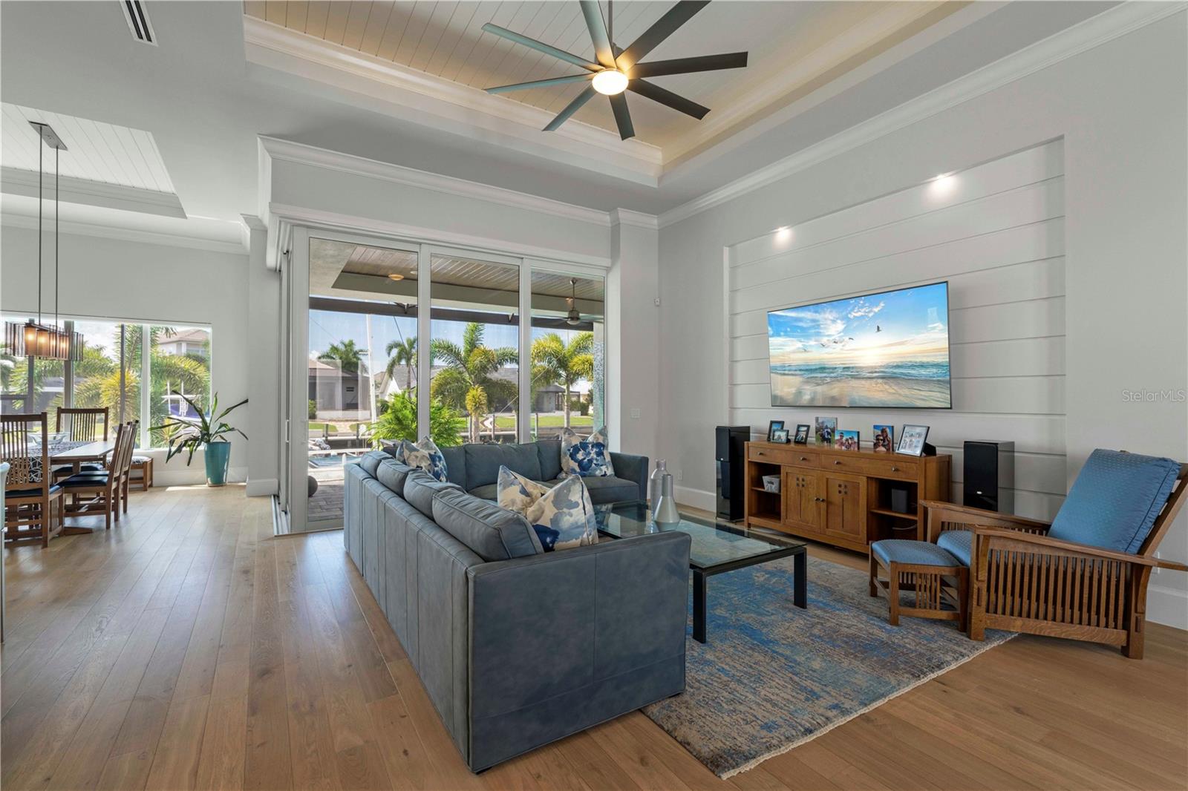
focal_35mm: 16
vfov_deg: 73.7
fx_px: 528
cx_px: 594
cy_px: 396
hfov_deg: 96.7
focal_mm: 16
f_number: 8
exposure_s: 1/1.25
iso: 400
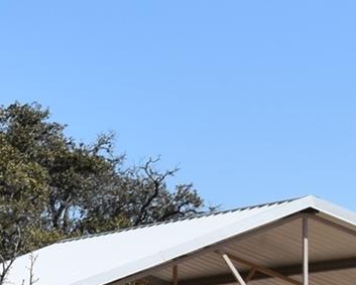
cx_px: -444
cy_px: 414
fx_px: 3013
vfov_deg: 5.4
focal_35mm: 286
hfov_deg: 6.5
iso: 200
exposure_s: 1/400
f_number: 10
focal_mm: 35
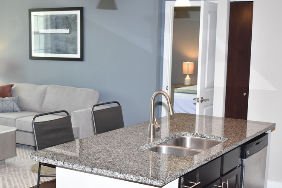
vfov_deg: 22.3
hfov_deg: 32.9
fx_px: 478
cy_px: 106
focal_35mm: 61
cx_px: 128
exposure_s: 1/125
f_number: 4.2
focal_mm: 28
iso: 900
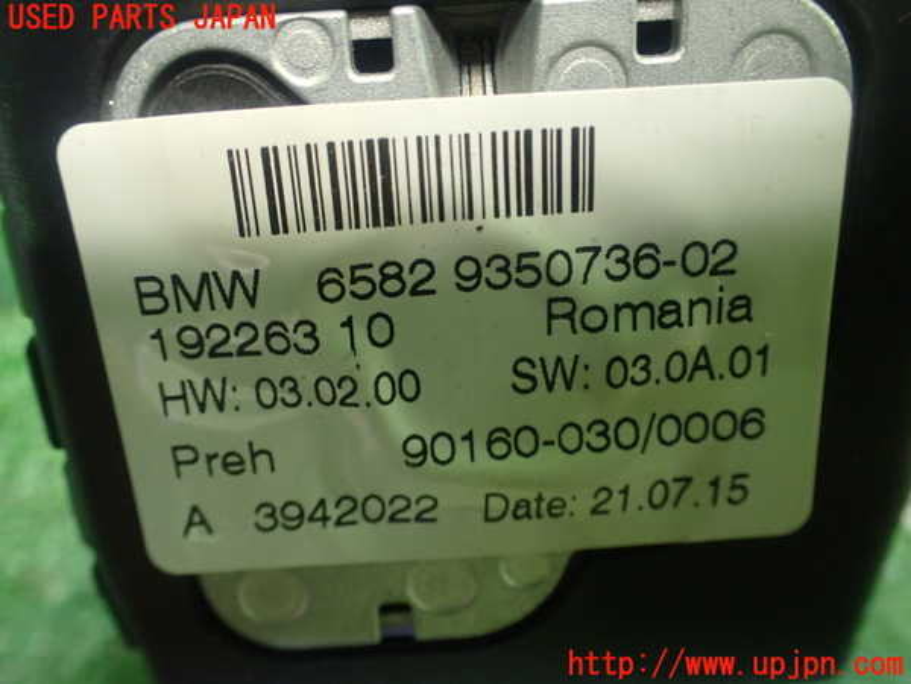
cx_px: 456
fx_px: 790
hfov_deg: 60.0
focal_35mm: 30
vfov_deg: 46.8
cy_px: 342
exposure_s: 1/60
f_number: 2.3
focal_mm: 5.4
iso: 800
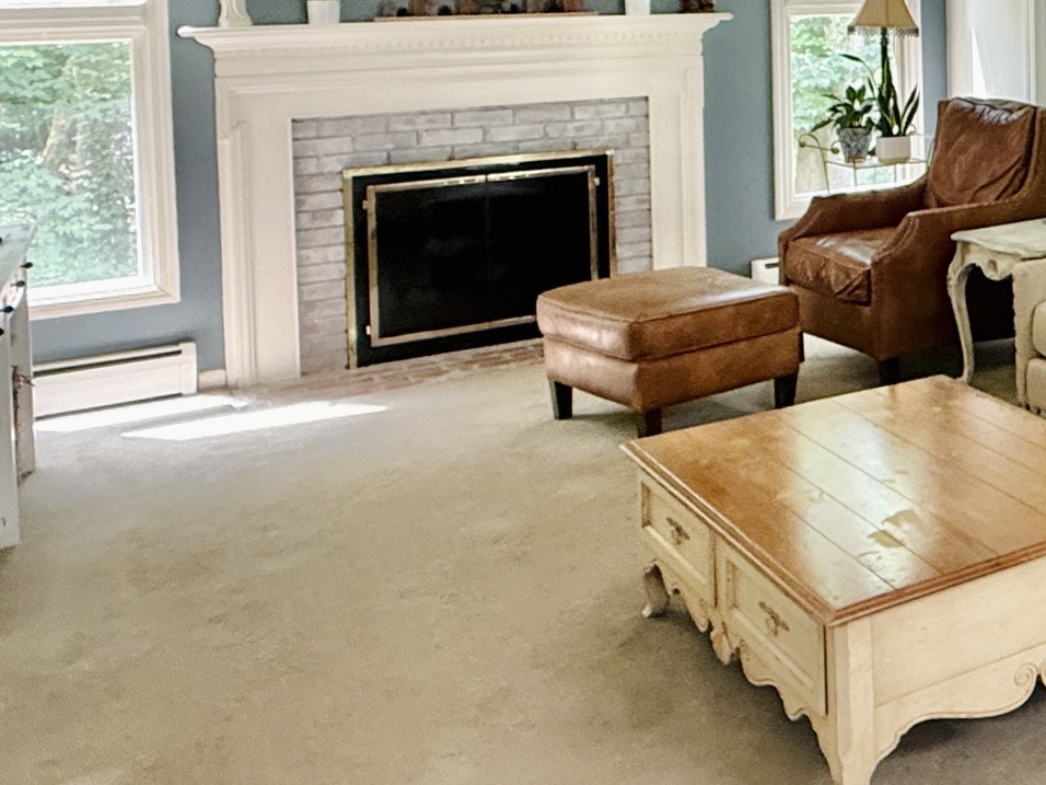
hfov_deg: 32.9
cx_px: 1313
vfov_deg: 30.1
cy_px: 7
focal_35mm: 45
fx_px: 1360
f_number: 2.2
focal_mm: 2.22
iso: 200
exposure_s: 1/99
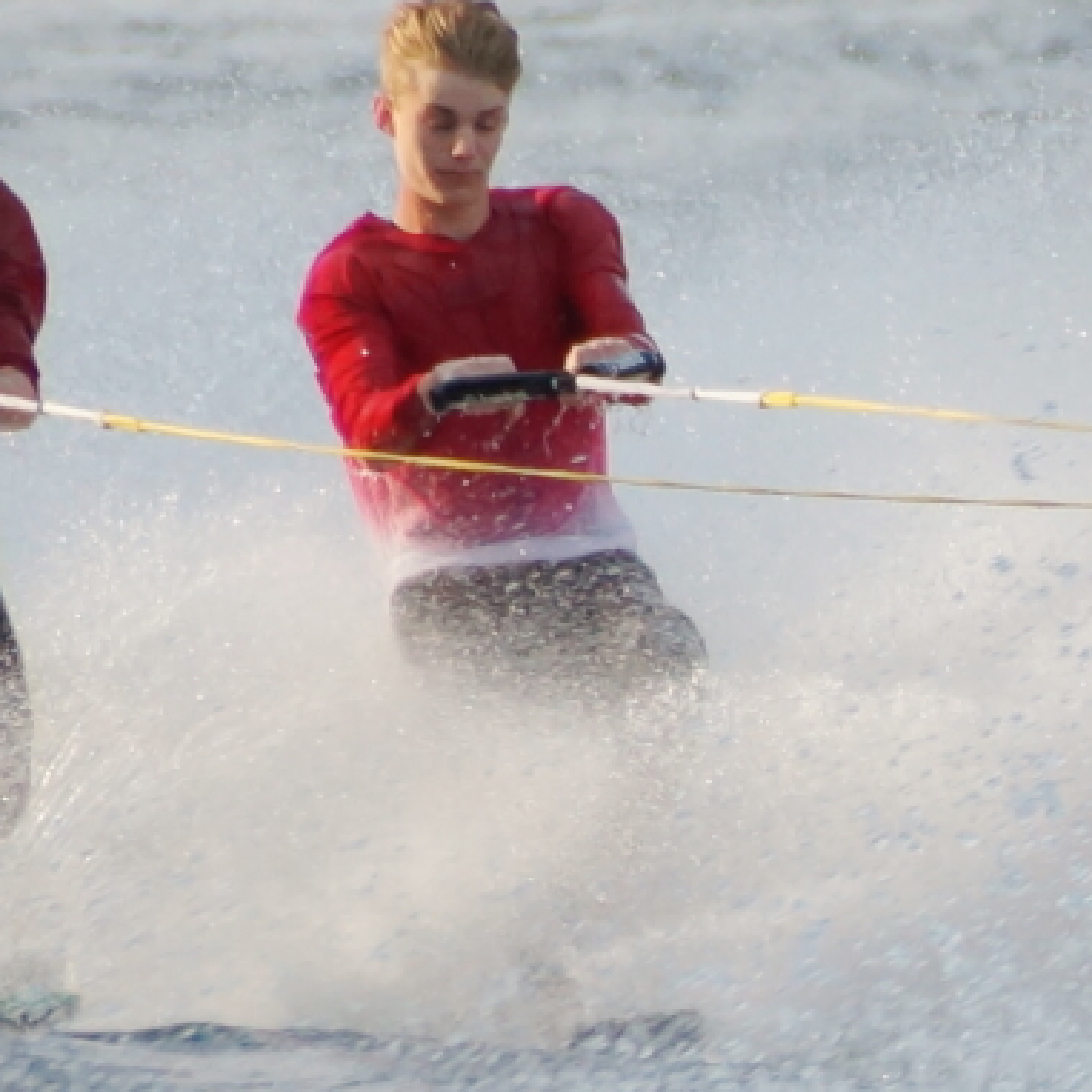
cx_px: 998
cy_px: 546
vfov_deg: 2.1
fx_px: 29801
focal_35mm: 835
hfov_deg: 2.1
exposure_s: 1/400
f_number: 6.3
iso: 400
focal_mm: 250
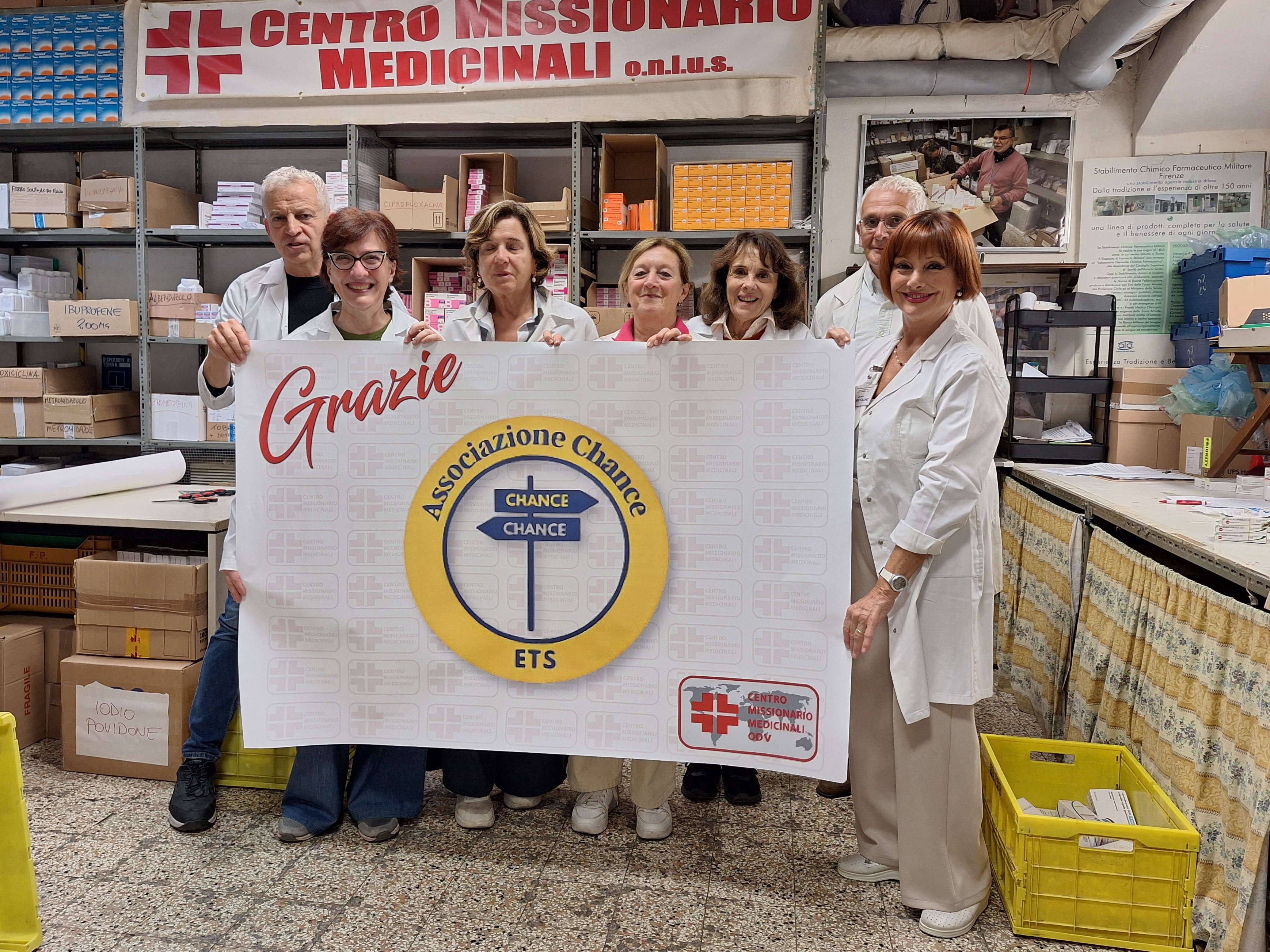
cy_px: 446
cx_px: 603
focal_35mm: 27
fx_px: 991
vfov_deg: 51.3
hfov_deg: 65.3
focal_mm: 5.54
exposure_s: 1/50
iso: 200
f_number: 1.8
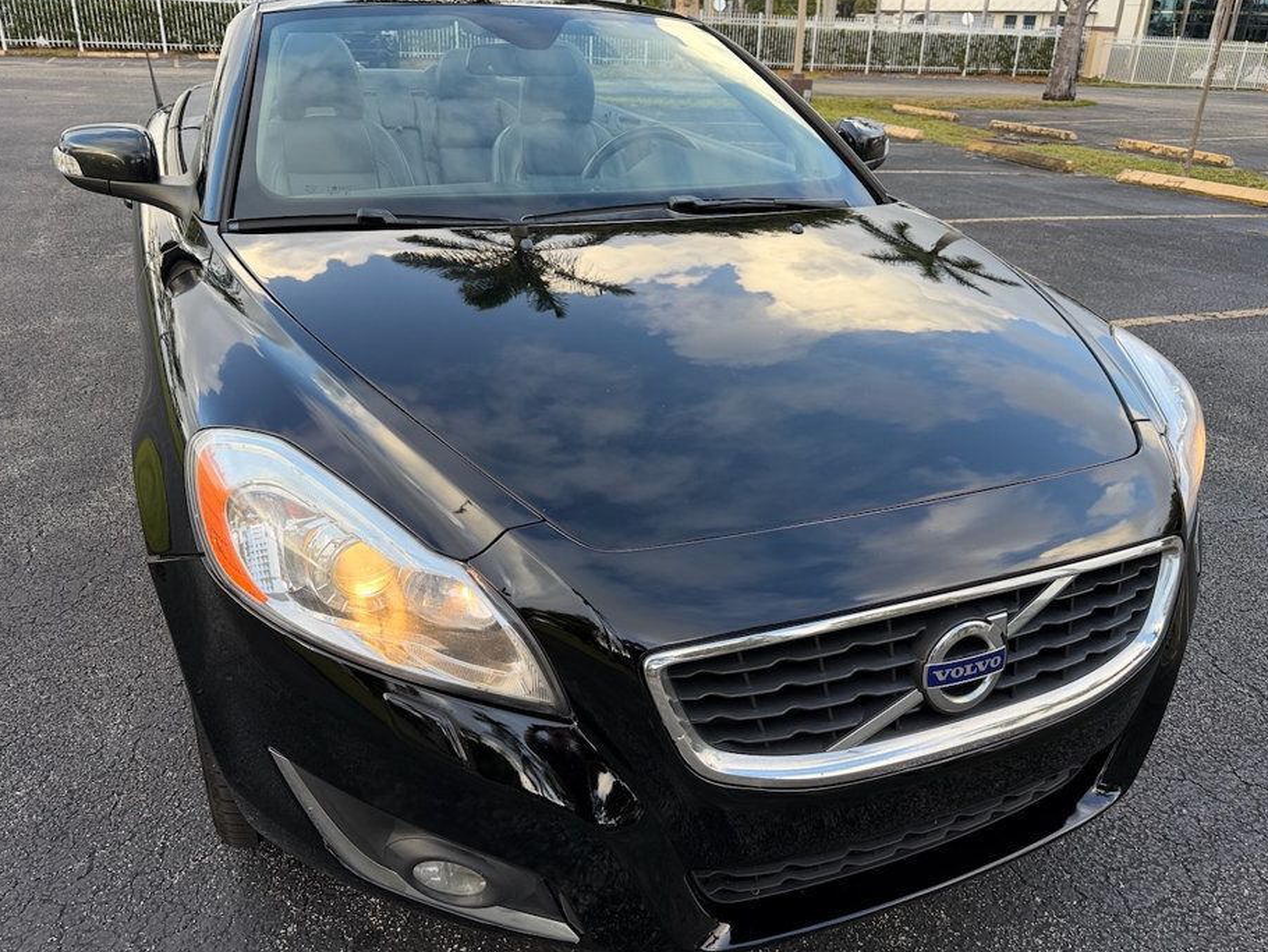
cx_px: 660
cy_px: 485
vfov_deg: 51.4
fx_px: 989
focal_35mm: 27
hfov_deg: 65.3
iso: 80
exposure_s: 1/335
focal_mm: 6.76
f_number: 1.78
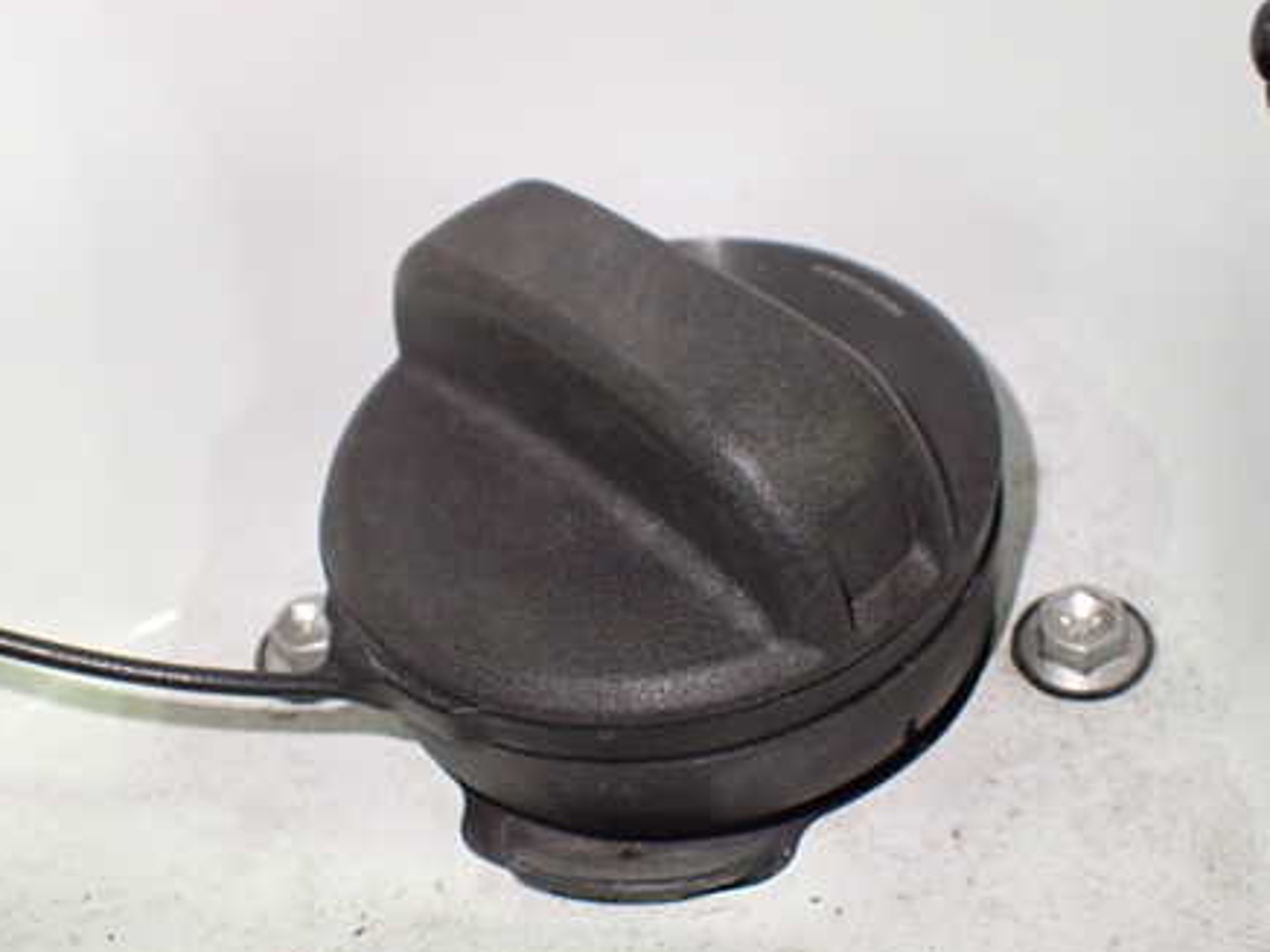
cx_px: 629
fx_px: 1614
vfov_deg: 32.8
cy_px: 530
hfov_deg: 42.9
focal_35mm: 44
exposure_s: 1/125
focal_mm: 5.79
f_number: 2.4
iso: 800
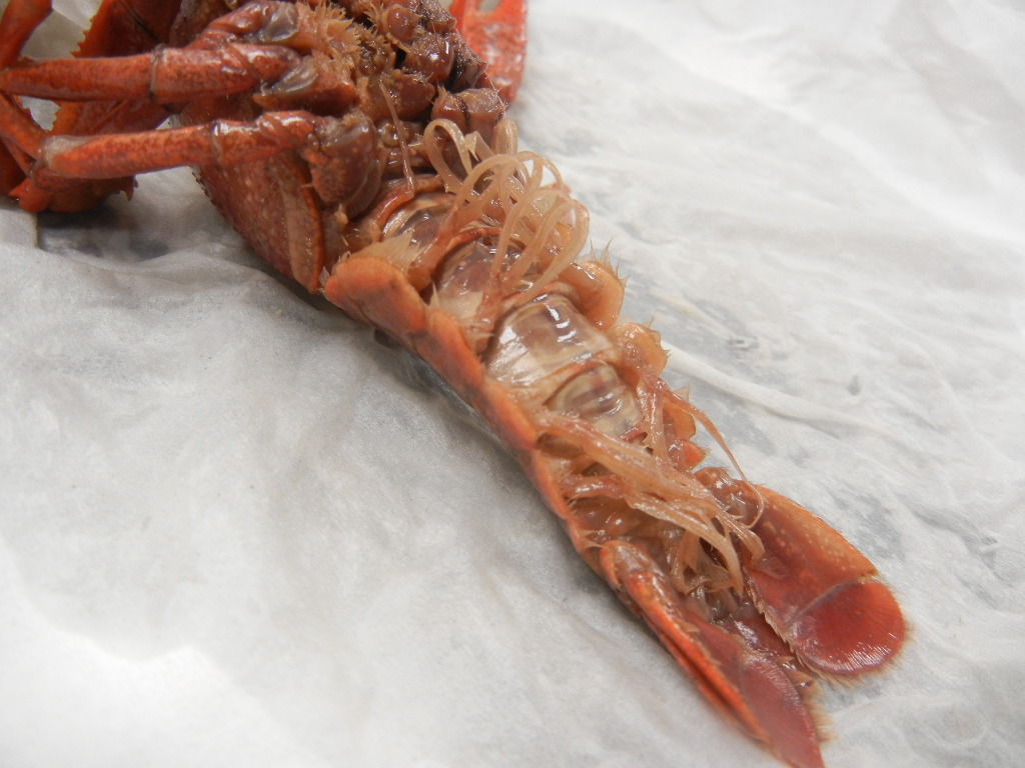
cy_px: 384
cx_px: 512
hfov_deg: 60.0
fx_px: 888
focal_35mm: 30
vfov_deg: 46.8
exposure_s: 1/30
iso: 362
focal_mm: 5.4
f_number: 3.5
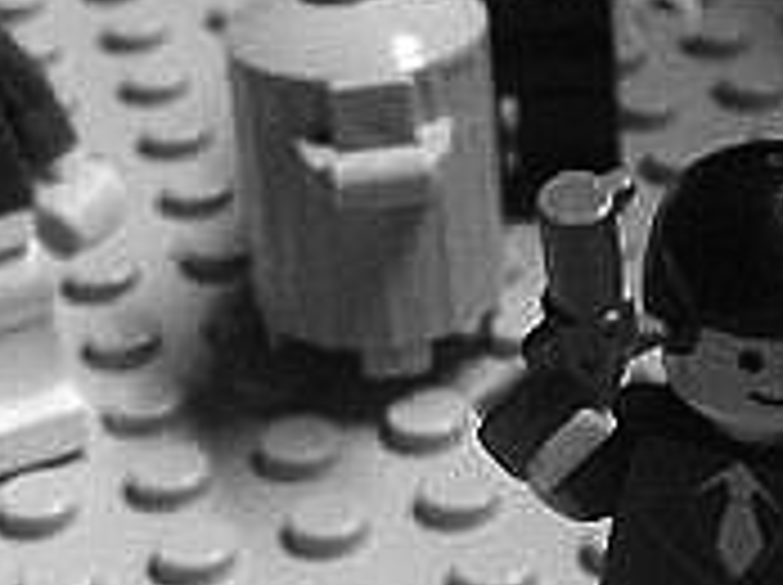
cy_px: 497
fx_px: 3253
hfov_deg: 13.5
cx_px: 826
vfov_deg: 10.2
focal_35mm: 144
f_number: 2.7
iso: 160
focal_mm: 6
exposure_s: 1/15
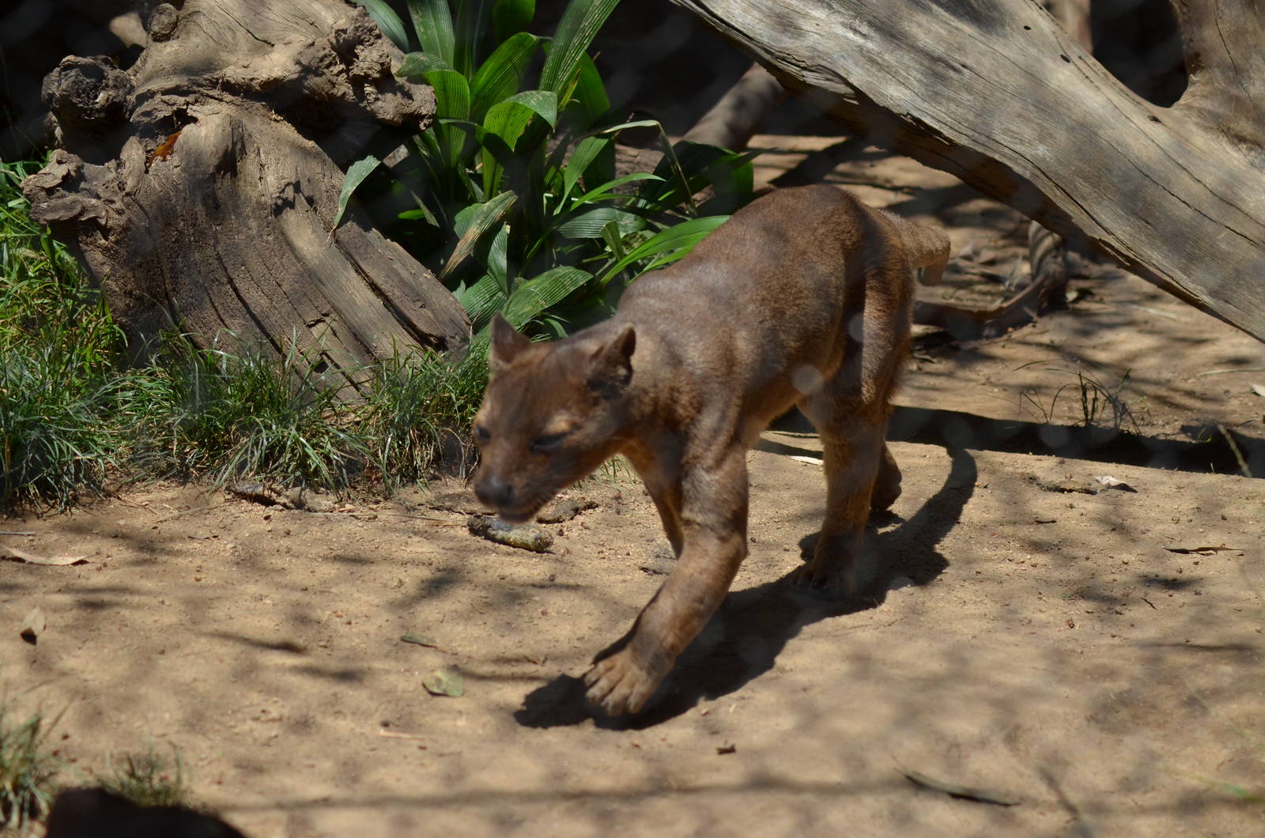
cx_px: 632
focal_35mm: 105
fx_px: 3682
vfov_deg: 13.0
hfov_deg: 19.5
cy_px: 419
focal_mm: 70
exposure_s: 1/1600
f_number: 5.6
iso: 400
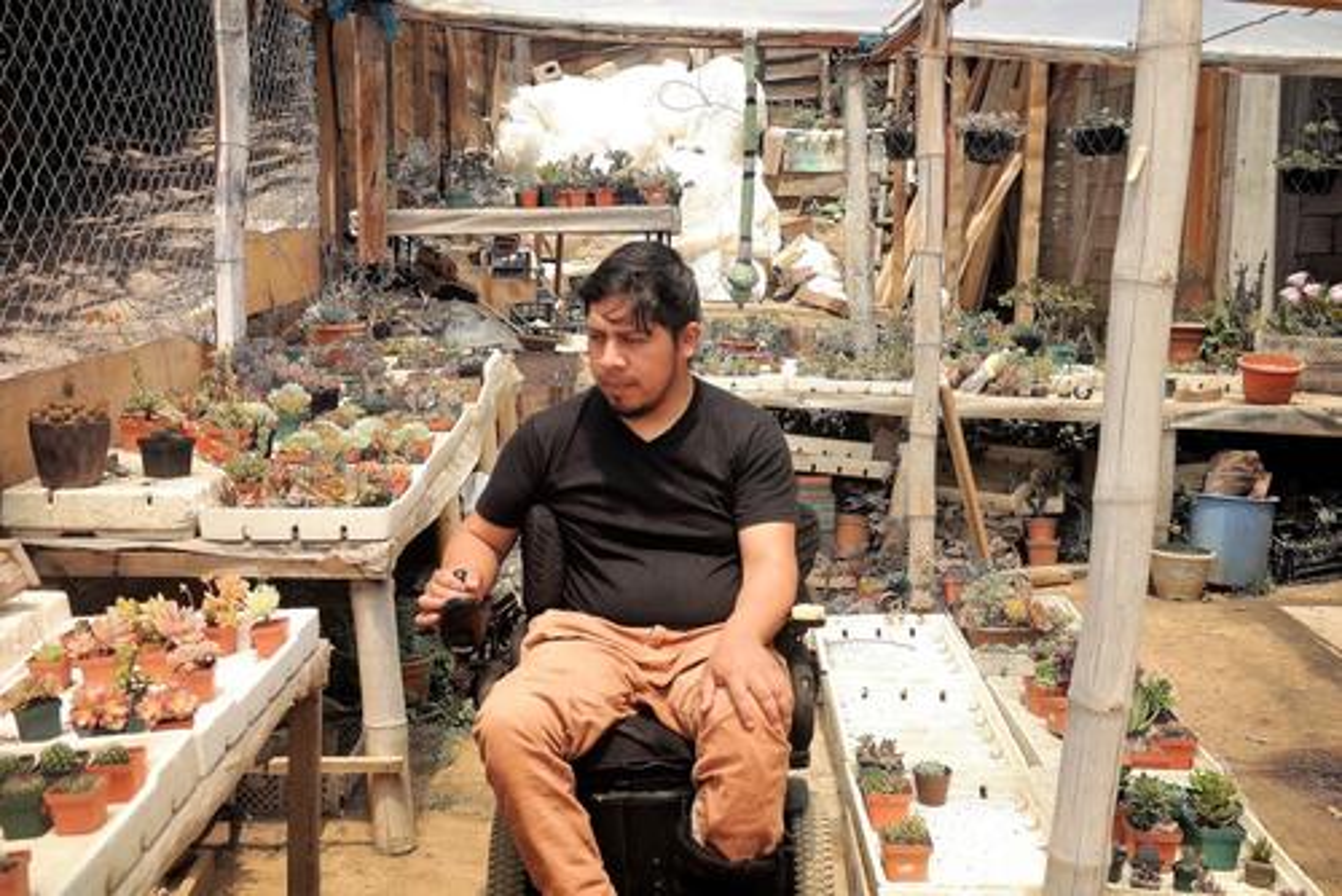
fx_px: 1343
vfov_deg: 36.9
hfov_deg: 53.1
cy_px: 448
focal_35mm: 36
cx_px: 671
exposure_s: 1/500
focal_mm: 24
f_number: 8
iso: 100
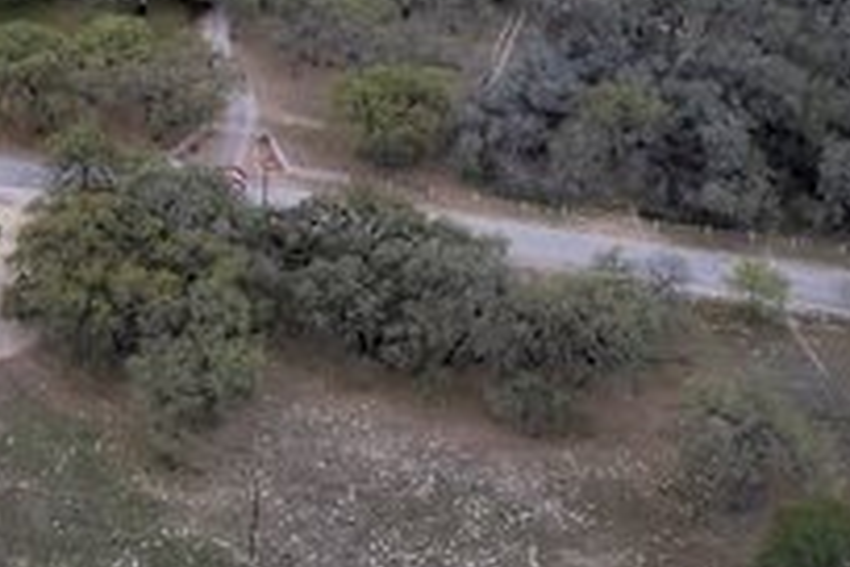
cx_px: -54
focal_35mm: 69
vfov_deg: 18.1
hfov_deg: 27.1
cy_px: -213
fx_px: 1629
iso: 100
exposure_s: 1/125
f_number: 2.8
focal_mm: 8.38
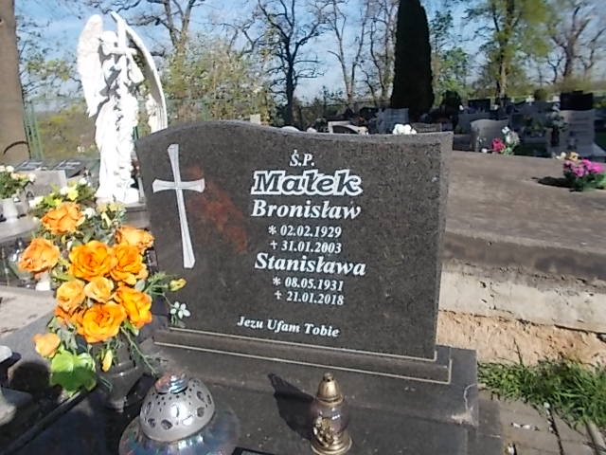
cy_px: 228
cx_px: 303
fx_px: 455
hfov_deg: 67.3
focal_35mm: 26
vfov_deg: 53.1
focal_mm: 4.6
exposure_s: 1/125
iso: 80
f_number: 8
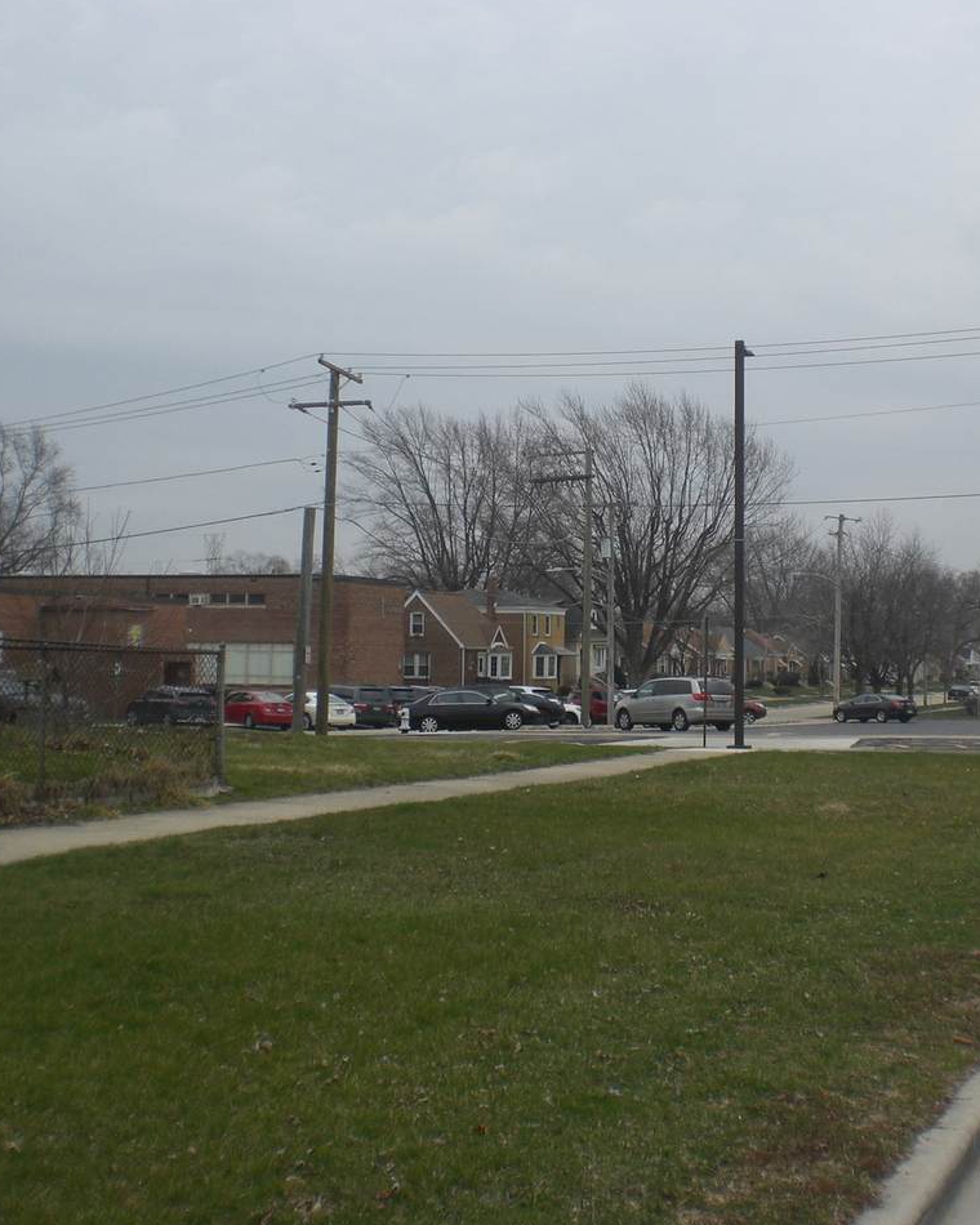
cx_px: 623
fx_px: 1813
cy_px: 610
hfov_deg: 30.1
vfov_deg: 37.3
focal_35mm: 50
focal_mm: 6.3
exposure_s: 1/400
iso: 50
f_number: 4.4
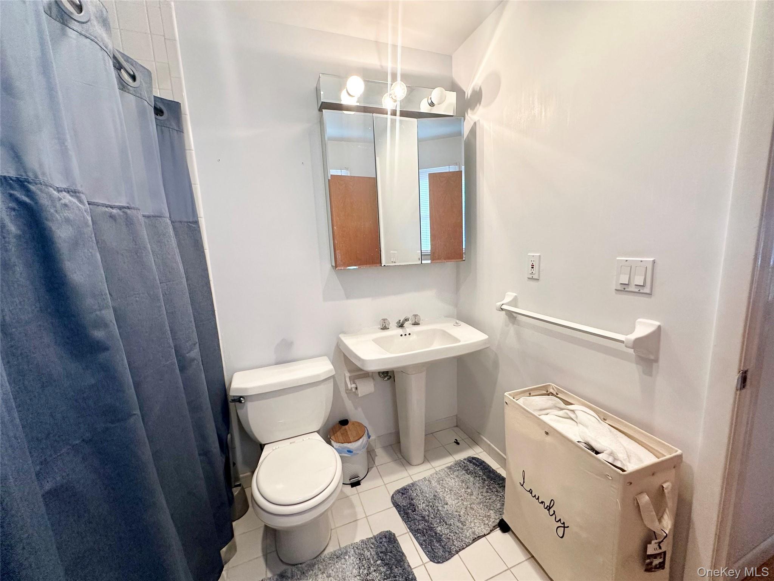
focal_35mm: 14
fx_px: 313
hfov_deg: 102.1
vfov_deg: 85.7
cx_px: 387
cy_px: 290
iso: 200
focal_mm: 2.22
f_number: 2.2
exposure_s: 1/120
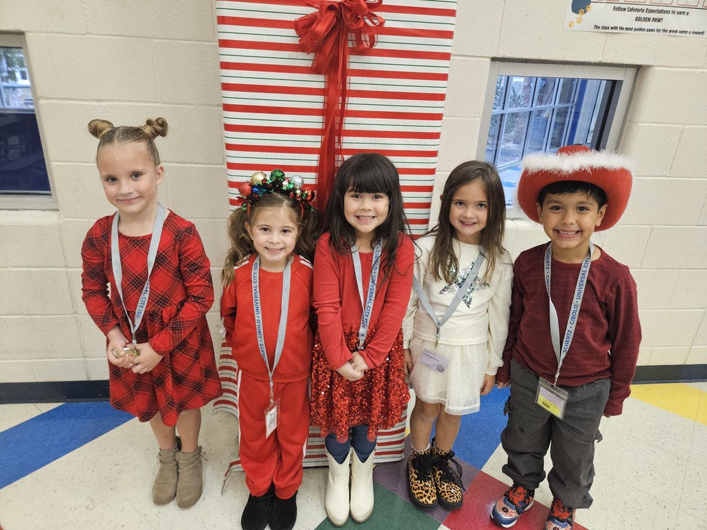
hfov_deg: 73.9
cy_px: 265
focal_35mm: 23
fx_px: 470
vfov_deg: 58.9
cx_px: 354
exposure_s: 1/120
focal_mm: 5.4
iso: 500
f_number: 1.8
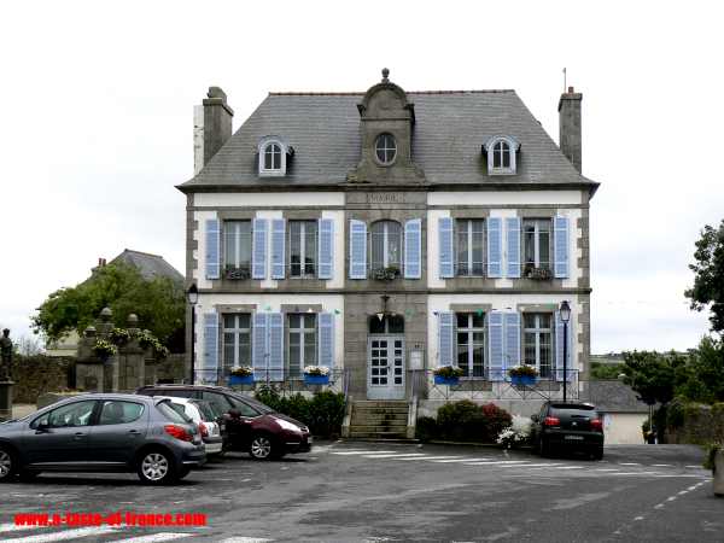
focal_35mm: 68
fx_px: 1422
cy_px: 272
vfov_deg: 21.6
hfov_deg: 28.6
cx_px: 362
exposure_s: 1/250
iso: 80
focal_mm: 11.4
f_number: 5.6
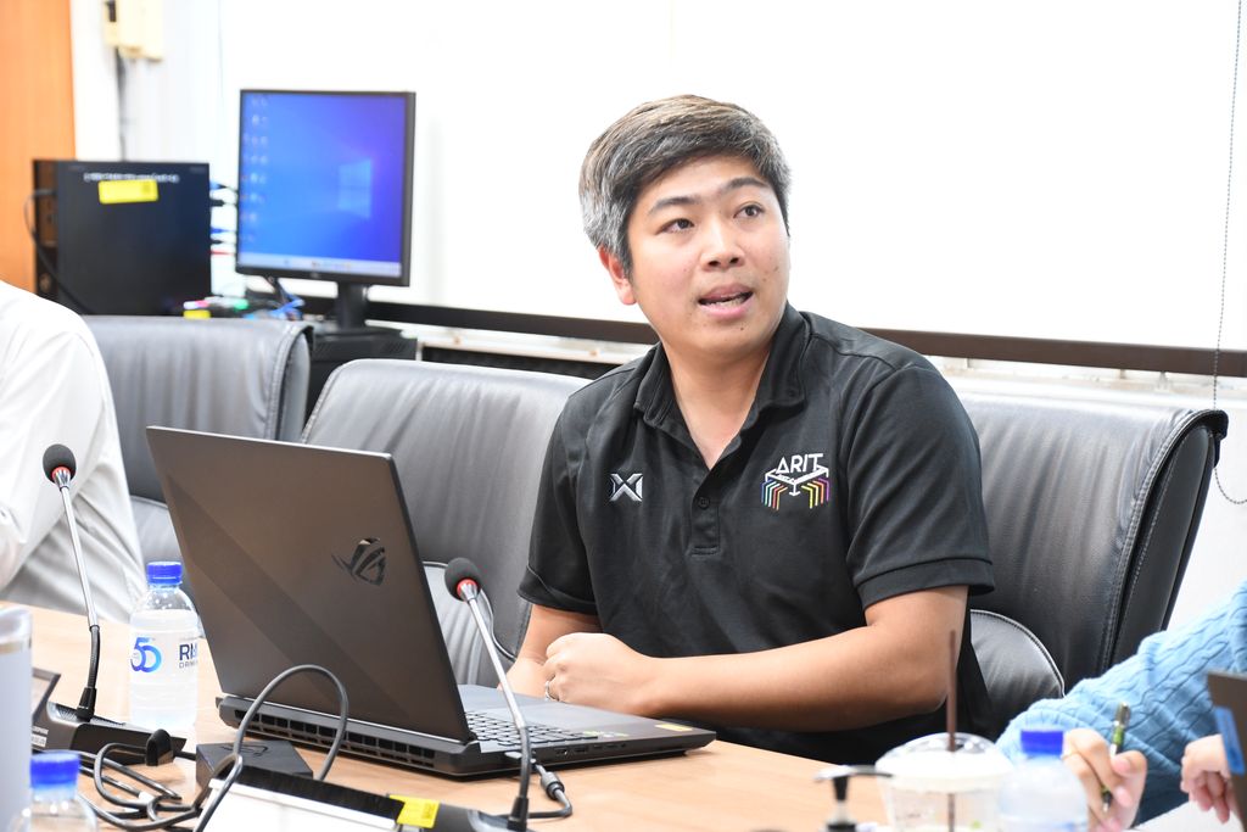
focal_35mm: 127
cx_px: 624
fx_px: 4399
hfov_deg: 16.1
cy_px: 416
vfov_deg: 10.8
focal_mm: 85
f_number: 7.1
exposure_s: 1/25
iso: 1600
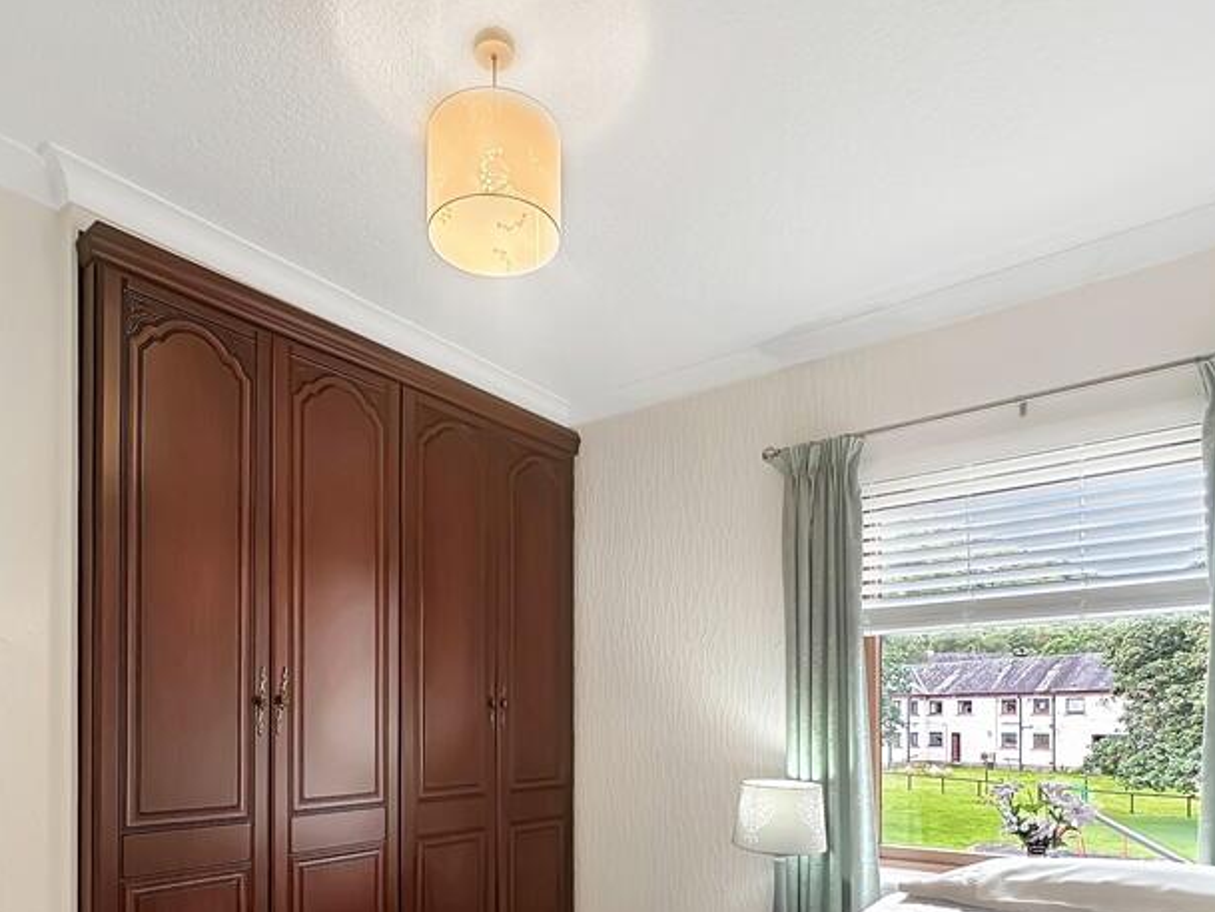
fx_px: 807
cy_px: 712
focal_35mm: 23
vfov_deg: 55.3
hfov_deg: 73.9
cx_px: 579
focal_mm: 2.22
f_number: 2.2
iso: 40
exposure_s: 1/159
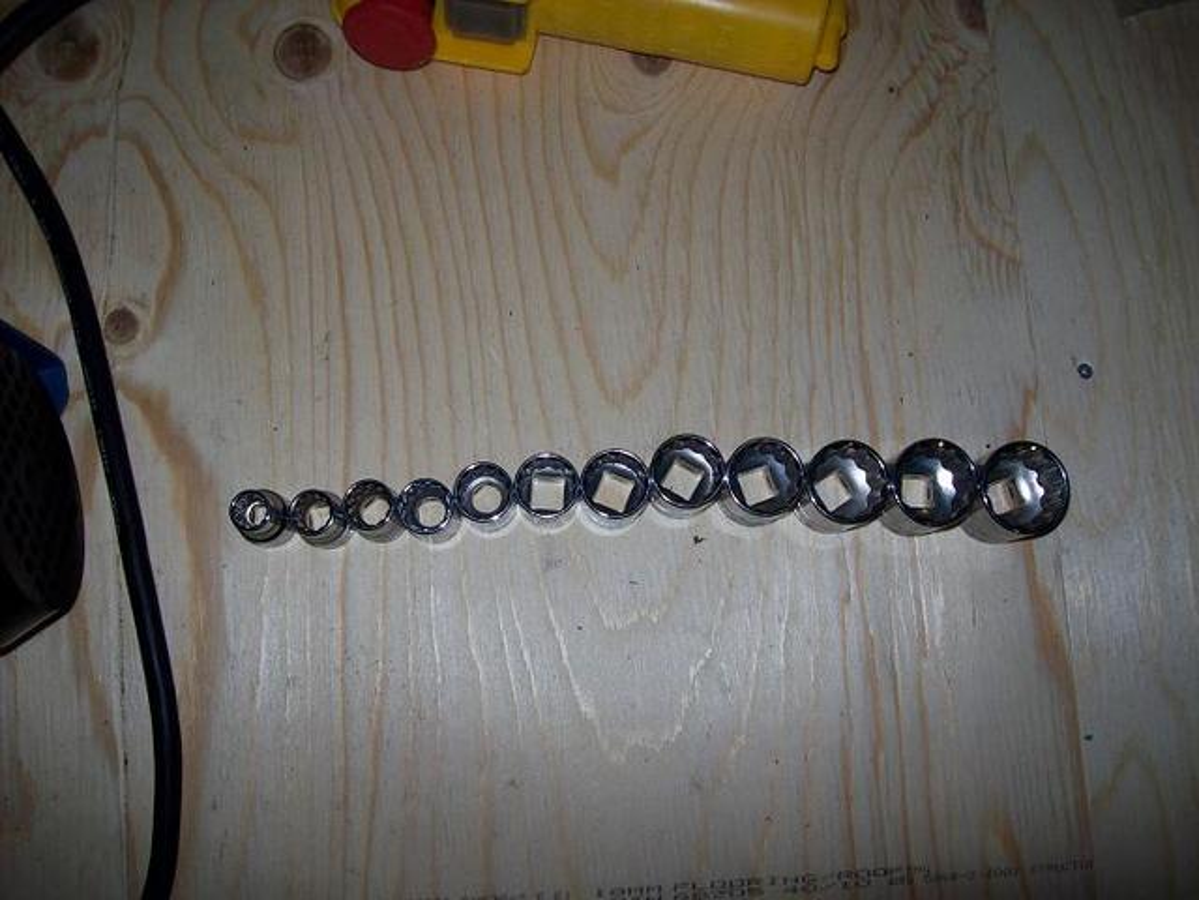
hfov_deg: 51.4
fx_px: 1247
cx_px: 600
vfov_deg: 39.7
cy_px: 450
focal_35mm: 36
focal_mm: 6
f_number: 2.7
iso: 80
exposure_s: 1/64
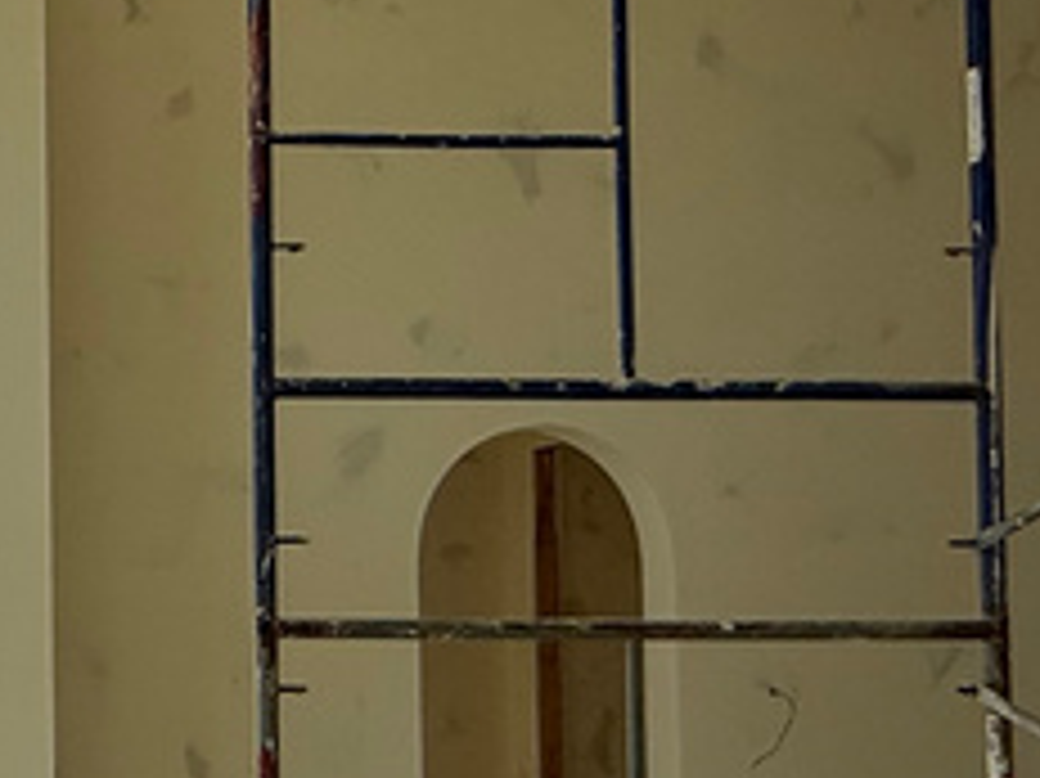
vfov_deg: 23.4
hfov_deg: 25.4
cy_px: 576
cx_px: -423
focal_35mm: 62
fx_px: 1862
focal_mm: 2.22
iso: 50
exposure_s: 1/679
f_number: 2.2
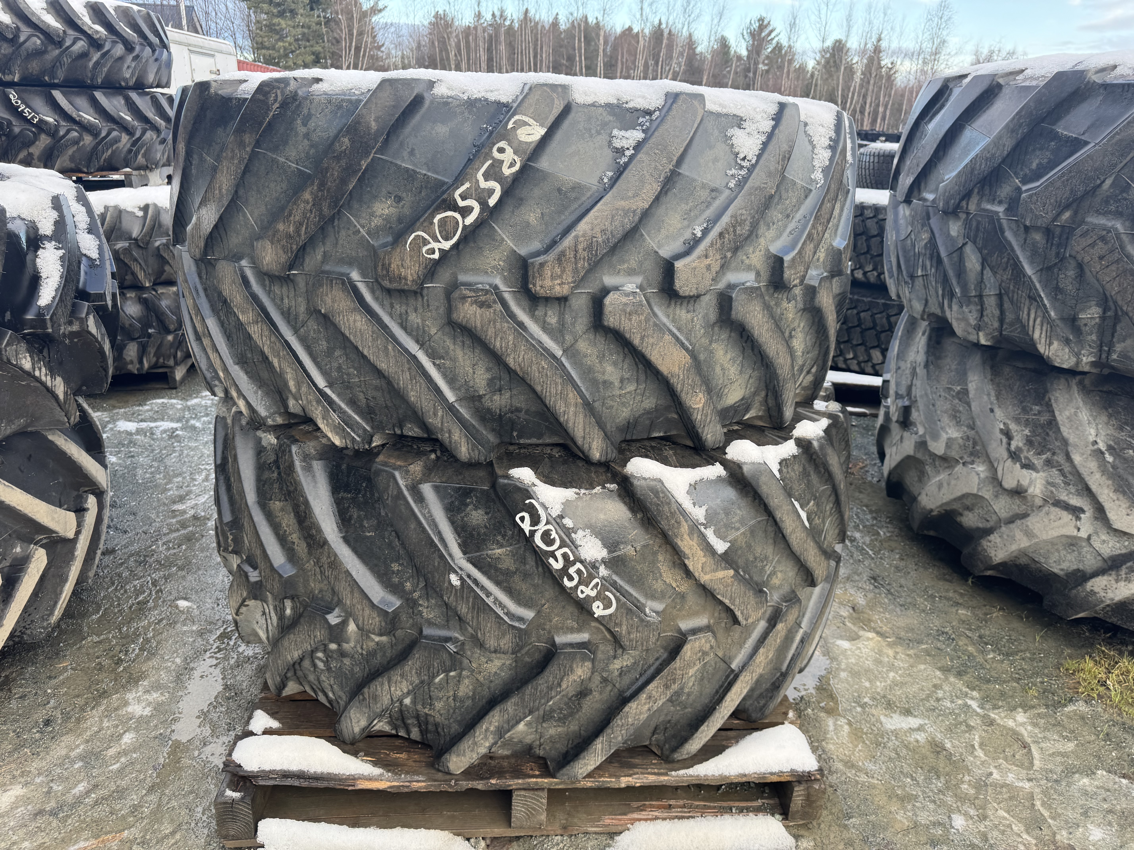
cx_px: 567
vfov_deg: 56.8
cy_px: 425
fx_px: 786
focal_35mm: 24
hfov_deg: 71.6
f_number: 1.78
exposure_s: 1/131
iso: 64
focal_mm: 6.76
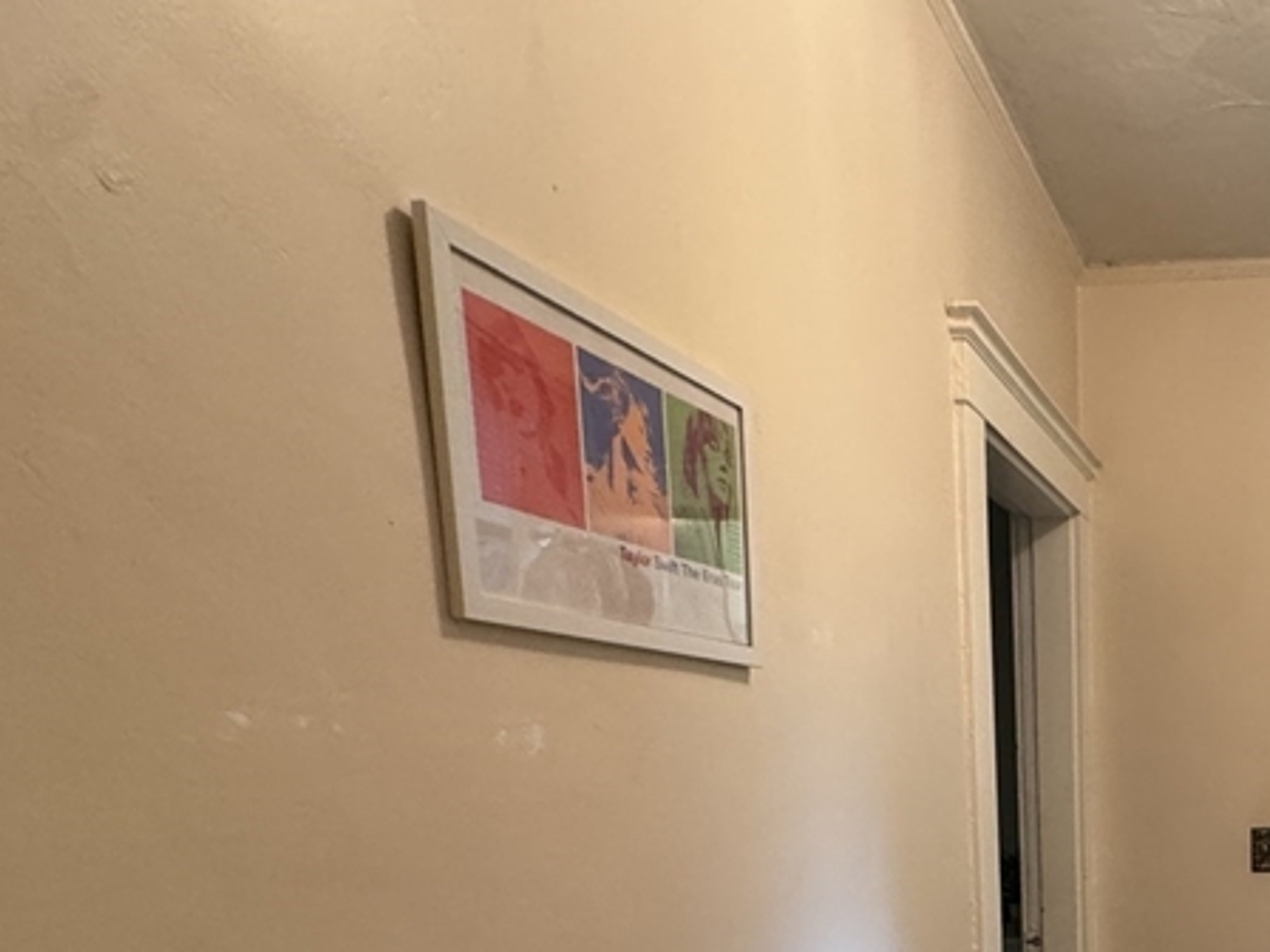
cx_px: 1219
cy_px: 1020
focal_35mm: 32
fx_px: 1174
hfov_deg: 48.6
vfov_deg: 37.7
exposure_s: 1/60
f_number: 2.2
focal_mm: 2.22
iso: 400
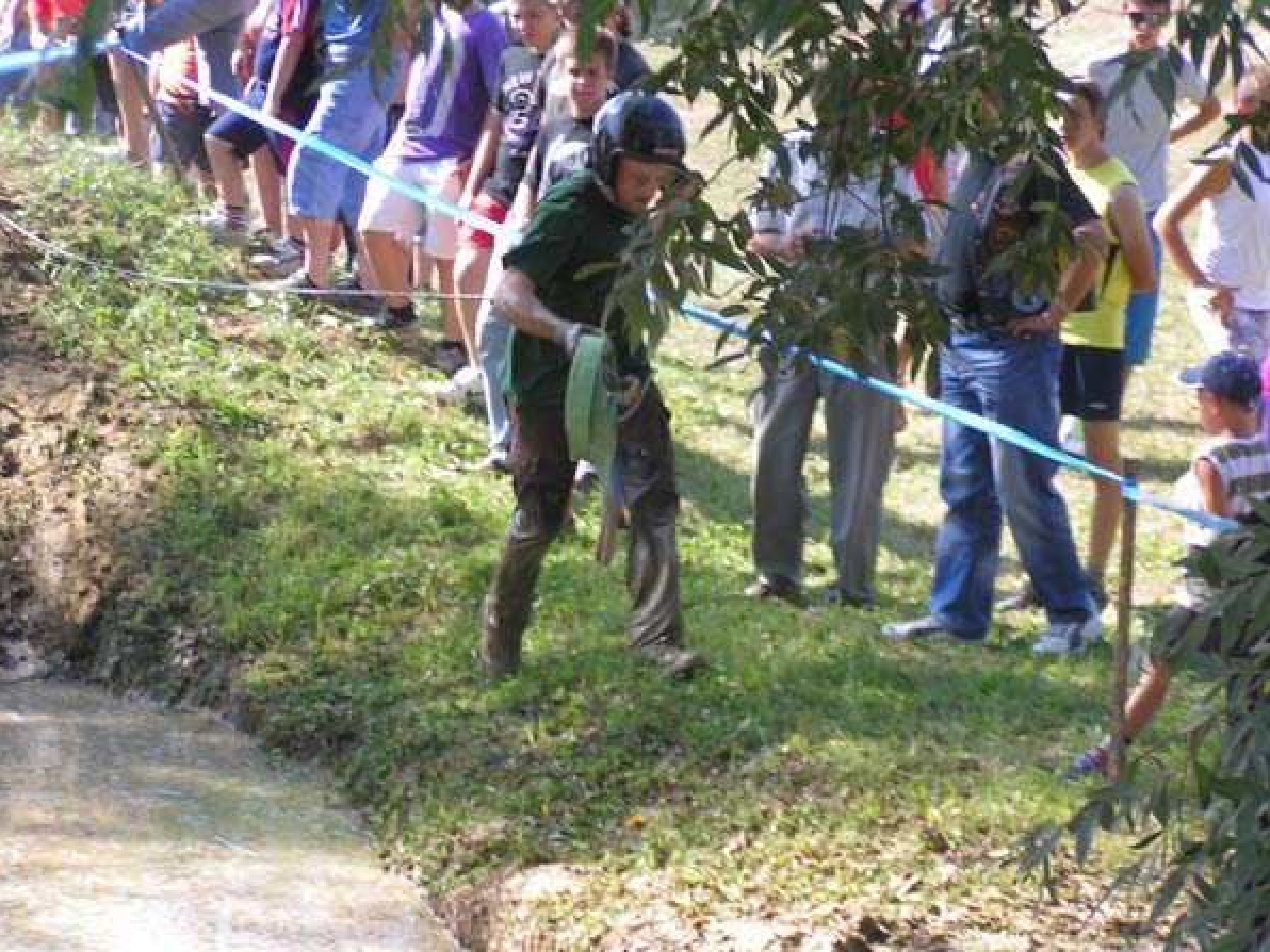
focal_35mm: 144
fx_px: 5283
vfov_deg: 10.3
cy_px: 477
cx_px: 633
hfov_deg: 13.7
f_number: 3.5
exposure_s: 1/200
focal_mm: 21.9
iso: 50
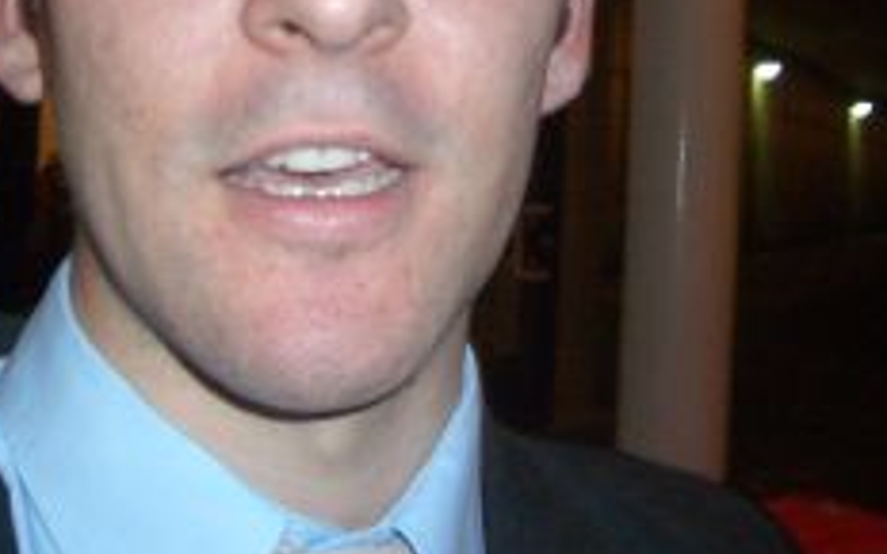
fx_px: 1547
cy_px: 122
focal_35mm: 64
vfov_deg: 20.1
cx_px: 401
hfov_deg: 32.0
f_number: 2.6
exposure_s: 1/60
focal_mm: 5.8
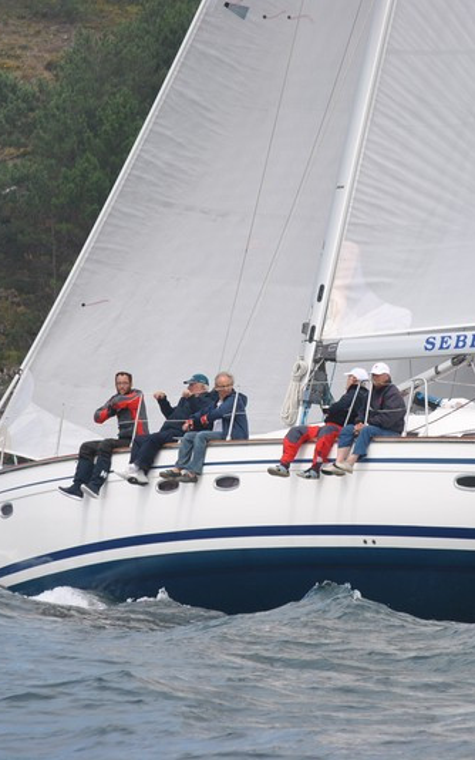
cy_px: 380
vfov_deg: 7.3
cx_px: 279
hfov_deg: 4.6
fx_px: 5936
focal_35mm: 287
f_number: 5.6
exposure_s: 1/500
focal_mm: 125
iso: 100
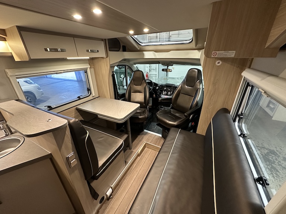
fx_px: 116
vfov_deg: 85.7
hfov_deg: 102.1
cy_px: 107
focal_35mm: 14
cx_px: 143
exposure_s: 1/50
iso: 500
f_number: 2.2
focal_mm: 2.22
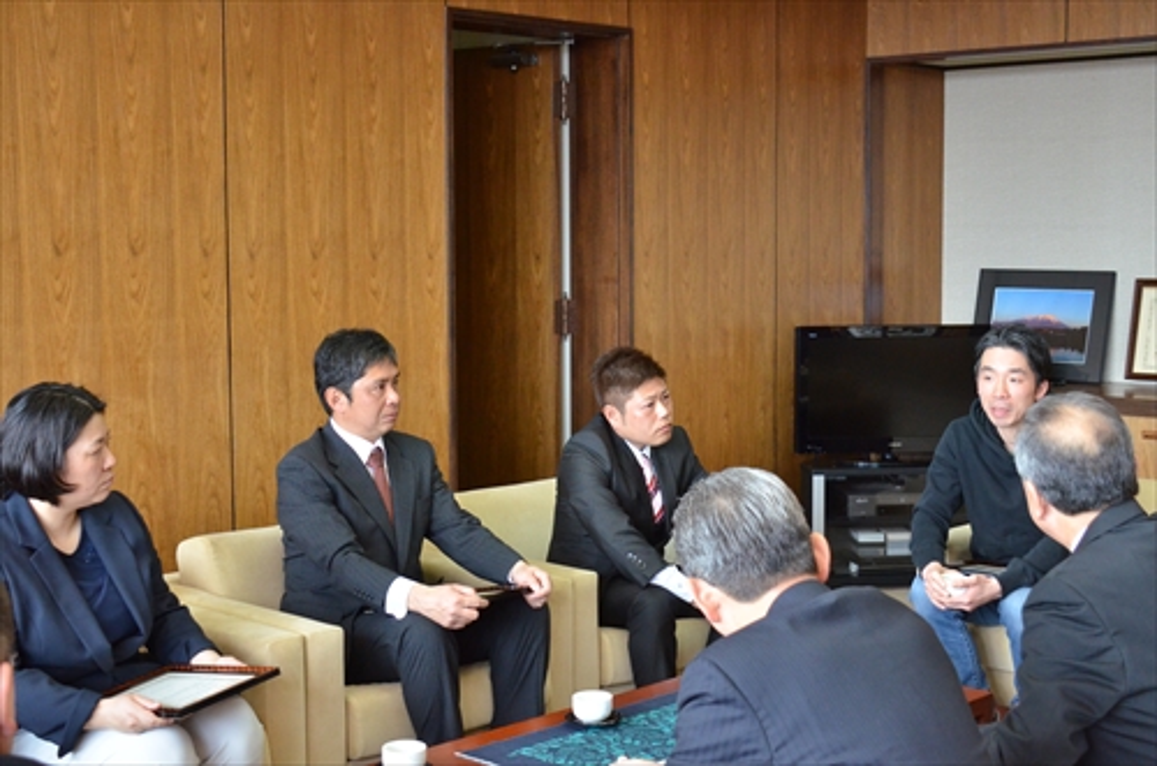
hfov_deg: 37.9
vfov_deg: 25.6
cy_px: 383
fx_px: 1684
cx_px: 578
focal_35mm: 52
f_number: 5.6
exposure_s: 1/320
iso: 2500
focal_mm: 35
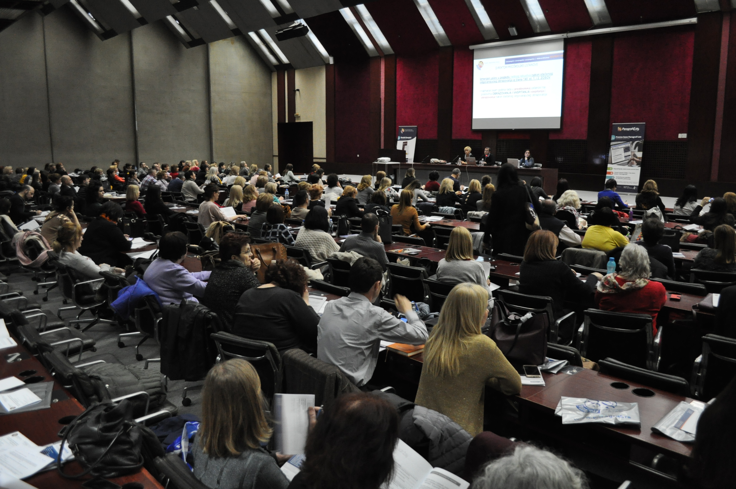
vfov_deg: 43.5
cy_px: 244
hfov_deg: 62.0
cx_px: 368
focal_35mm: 30
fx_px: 613
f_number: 3.8
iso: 1600
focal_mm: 20
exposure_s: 1/25
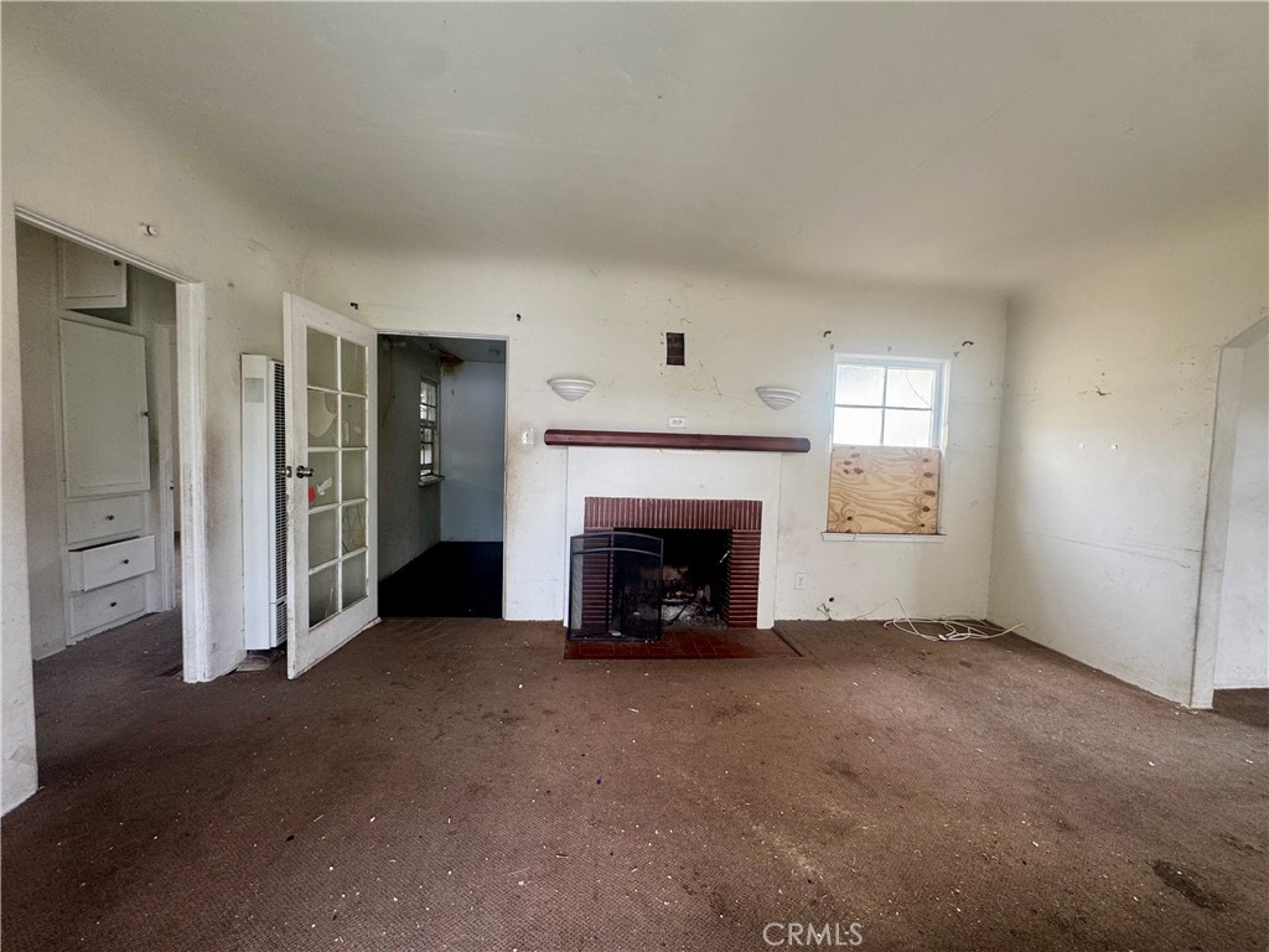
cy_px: 476
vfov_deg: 85.7
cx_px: 634
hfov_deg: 102.1
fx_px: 513
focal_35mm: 14
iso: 200
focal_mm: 2.22
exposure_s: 1/99
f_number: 2.2
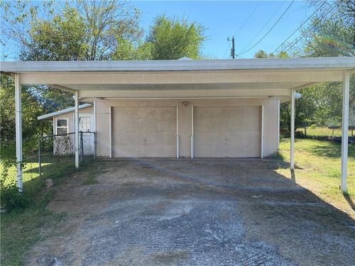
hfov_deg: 67.3
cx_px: 178
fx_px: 267
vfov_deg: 53.1
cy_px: 133
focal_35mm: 26
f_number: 1.8
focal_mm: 4.25
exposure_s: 1/1218
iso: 32
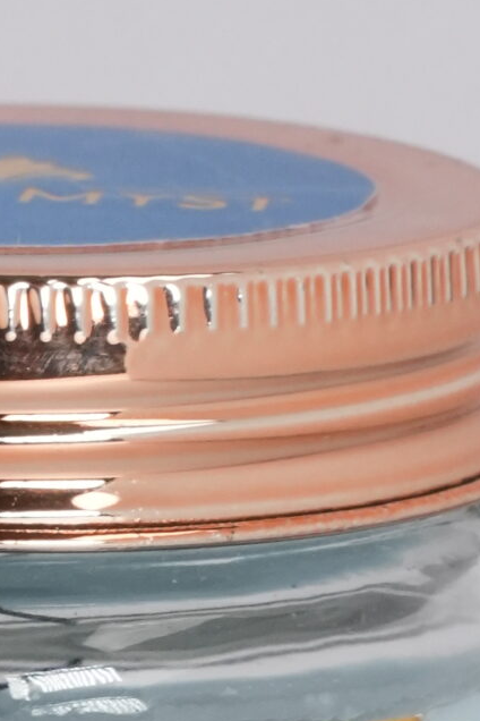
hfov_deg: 3.0
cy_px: 672
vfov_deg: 4.6
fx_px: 9019
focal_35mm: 451
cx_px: -16
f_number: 22
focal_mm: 75
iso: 2000
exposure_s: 1/125
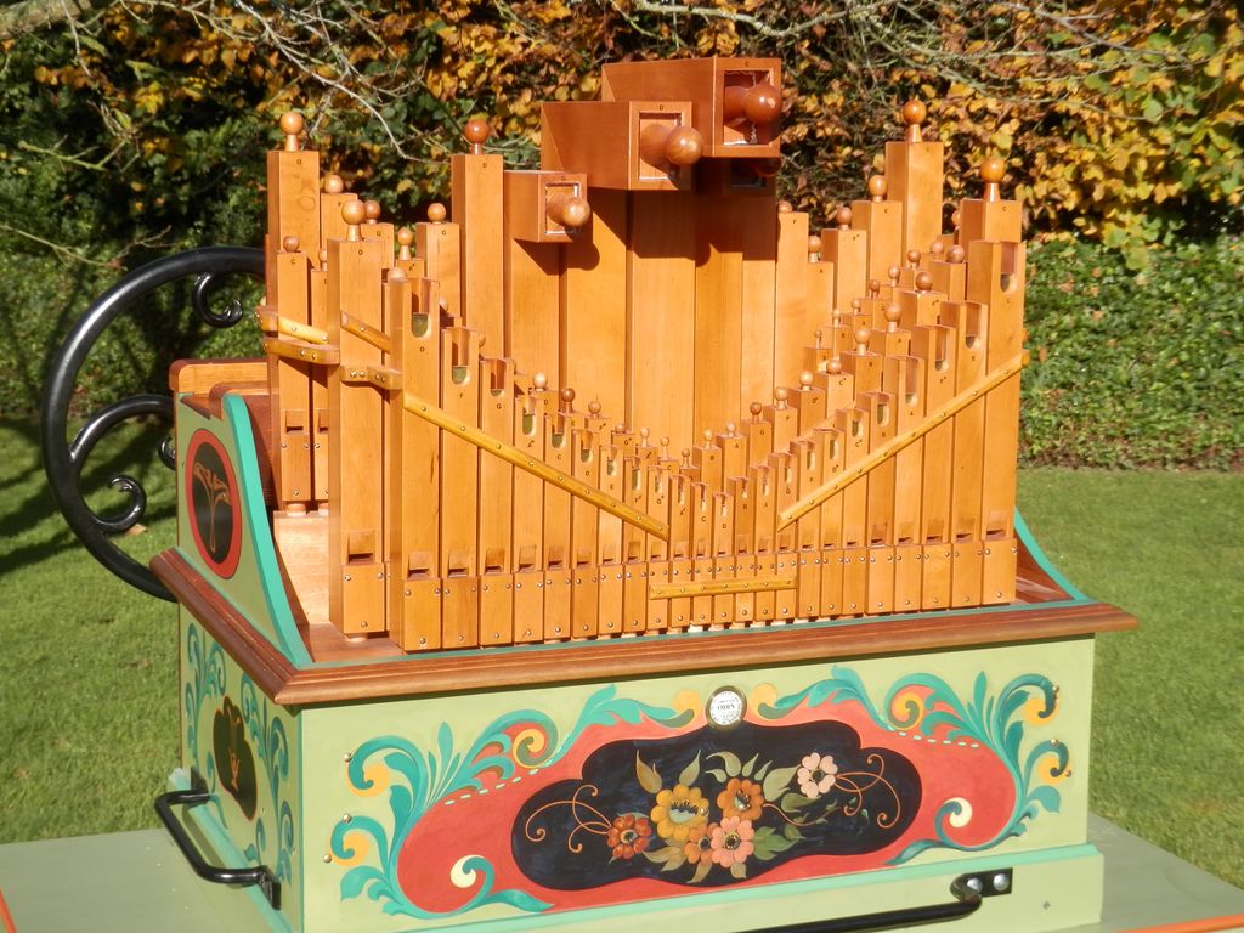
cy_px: 466
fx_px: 2156
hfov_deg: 32.2
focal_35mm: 60
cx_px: 622
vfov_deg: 24.4
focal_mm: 10.8
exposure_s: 1/400
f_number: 4.2
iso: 80
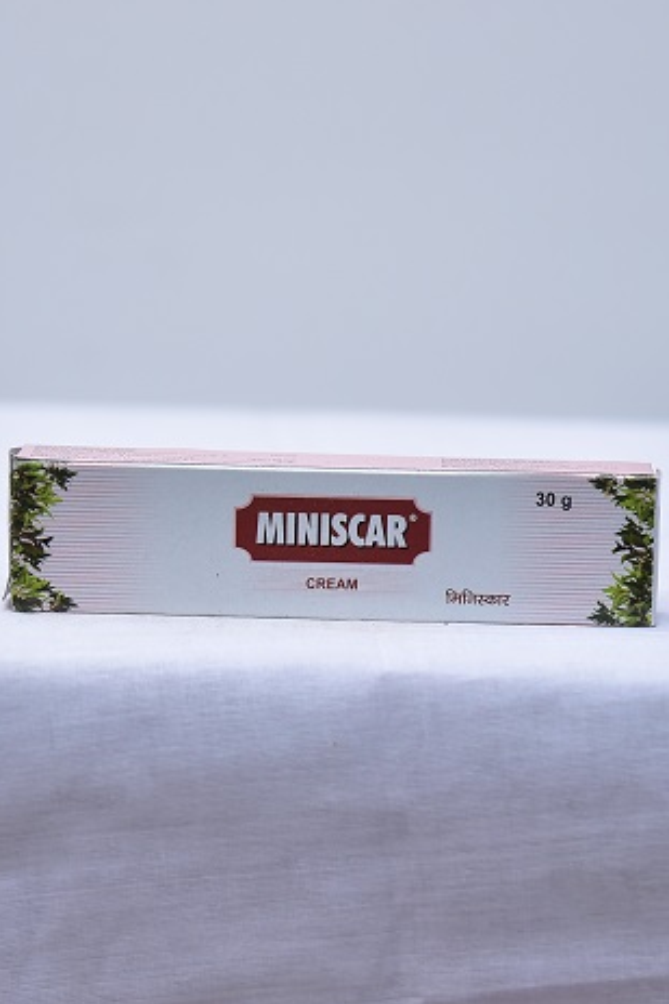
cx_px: 325
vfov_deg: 23.9
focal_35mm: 85
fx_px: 2371
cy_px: 556
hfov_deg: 16.1
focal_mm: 75
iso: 1250
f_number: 4
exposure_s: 1/160
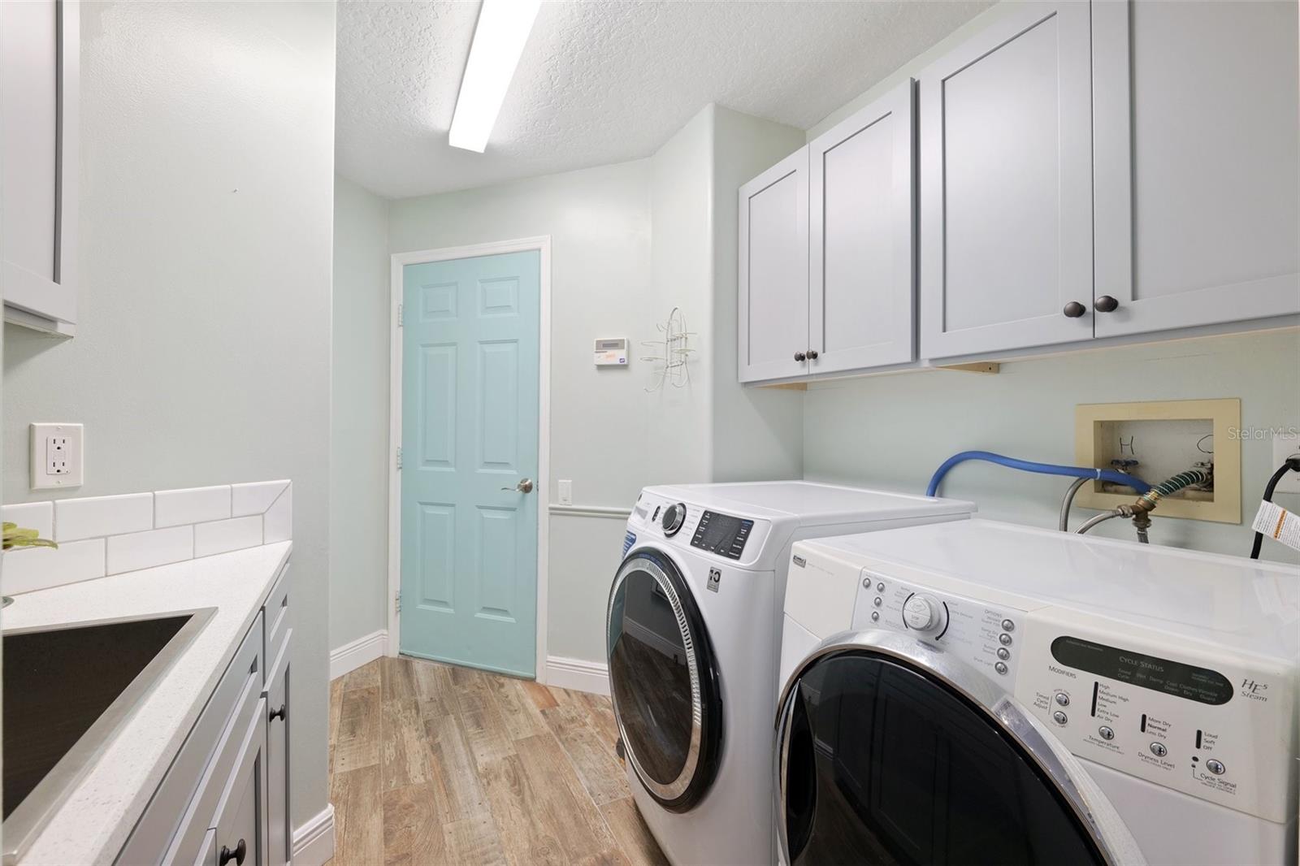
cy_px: 433
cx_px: 650
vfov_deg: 81.2
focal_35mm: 14
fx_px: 505
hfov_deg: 104.3
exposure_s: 1/8
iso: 400
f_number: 8
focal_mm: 14
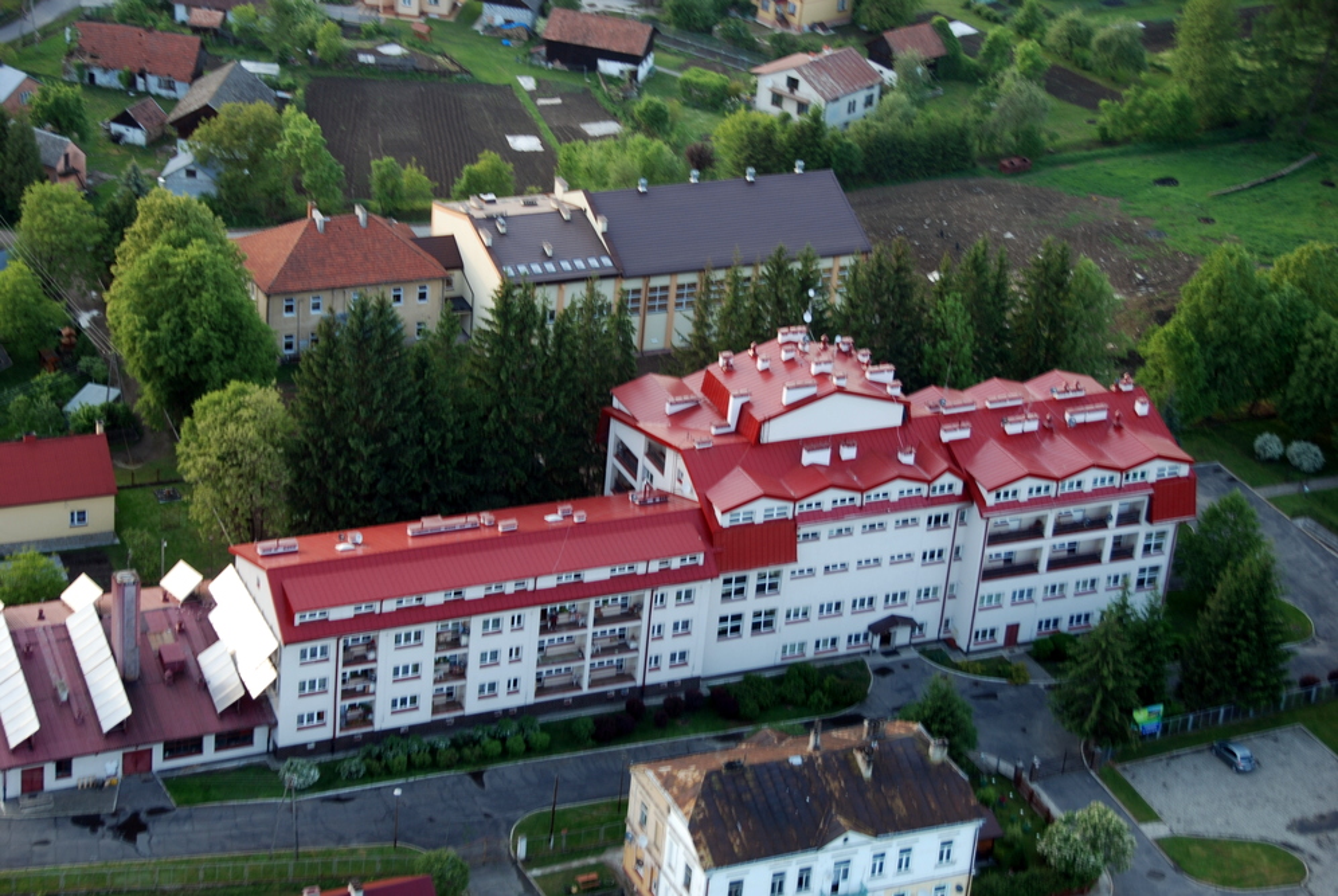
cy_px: 448
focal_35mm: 75
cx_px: 669
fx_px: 2791
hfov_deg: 27.0
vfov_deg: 18.2
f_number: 4.8
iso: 100
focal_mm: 50
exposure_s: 1/40
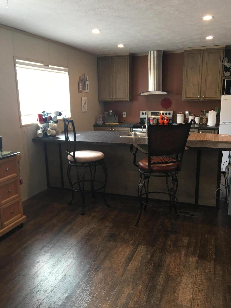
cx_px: 116
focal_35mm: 29
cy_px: 154
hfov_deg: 48.2
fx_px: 258
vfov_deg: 61.7
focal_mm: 4.15
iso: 32
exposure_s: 1/15
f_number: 2.2
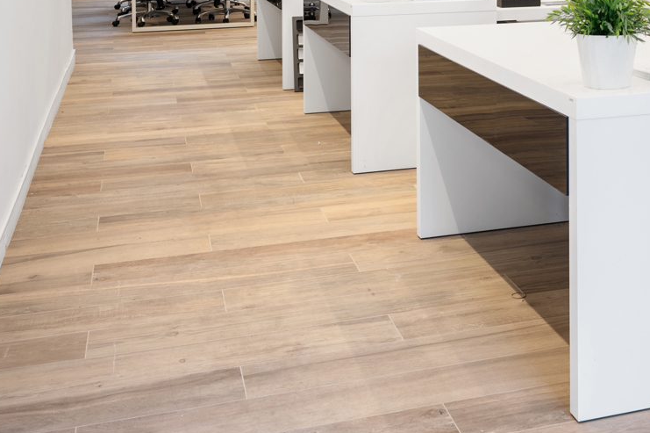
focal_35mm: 57
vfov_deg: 21.9
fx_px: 1032
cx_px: 568
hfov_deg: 33.4
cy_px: -90
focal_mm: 23.5
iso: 100
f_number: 8
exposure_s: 1/30
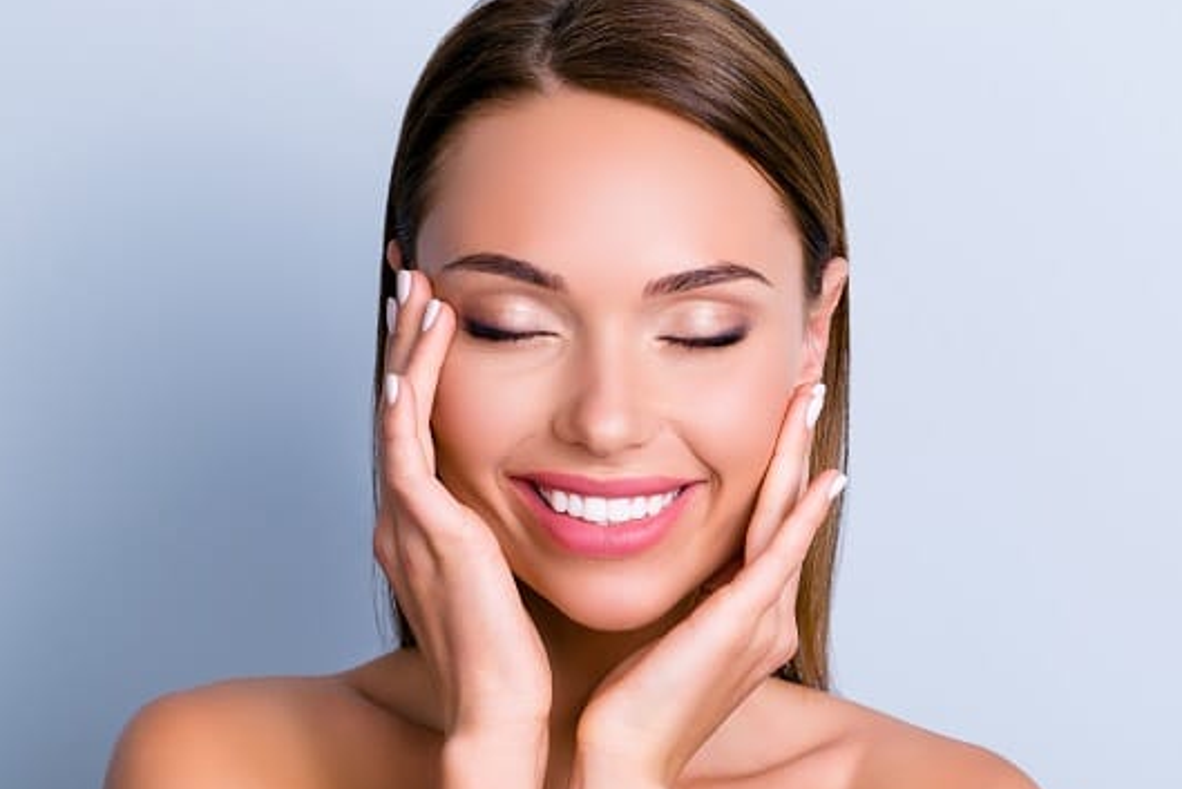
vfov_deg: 11.4
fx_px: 3941
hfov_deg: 17.0
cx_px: 743
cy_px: 440
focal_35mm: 120
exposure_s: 1/160
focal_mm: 85
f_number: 6.3
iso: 100
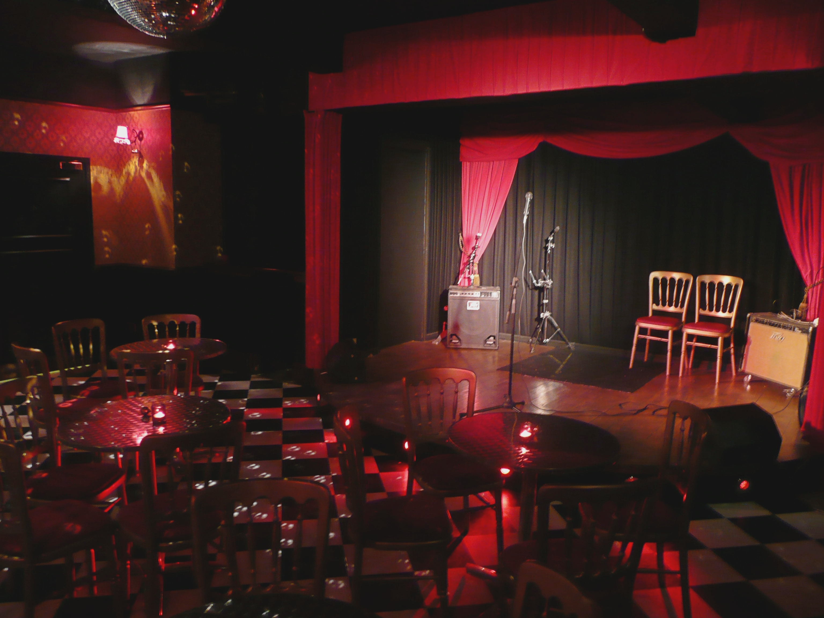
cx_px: 412
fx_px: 667
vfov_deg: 49.7
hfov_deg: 63.4
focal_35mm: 28
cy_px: 309
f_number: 3.3
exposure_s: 1
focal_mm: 4.6
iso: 200
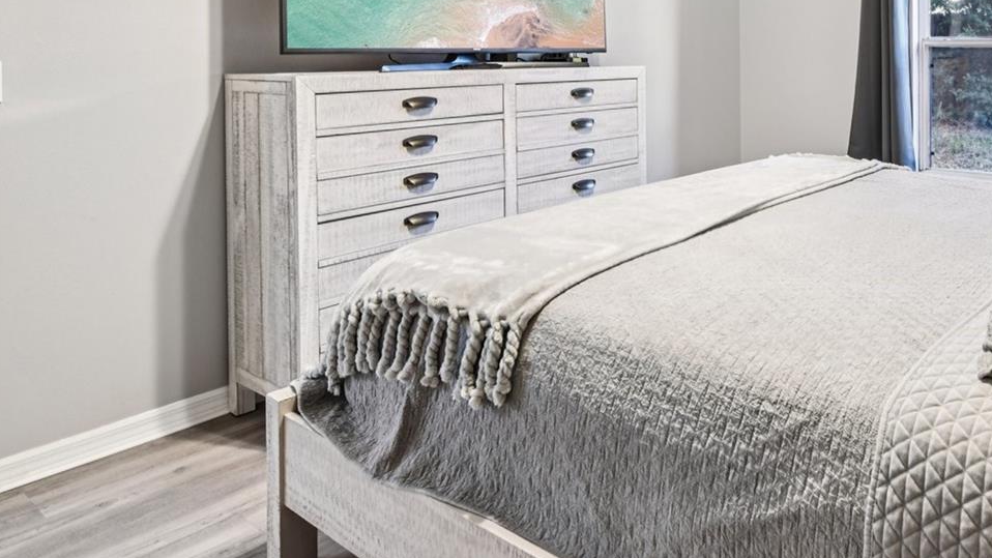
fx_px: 737
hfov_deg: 63.5
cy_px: 62
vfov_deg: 38.8
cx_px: 755
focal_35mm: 28
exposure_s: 1/3
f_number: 8
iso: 400
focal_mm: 16
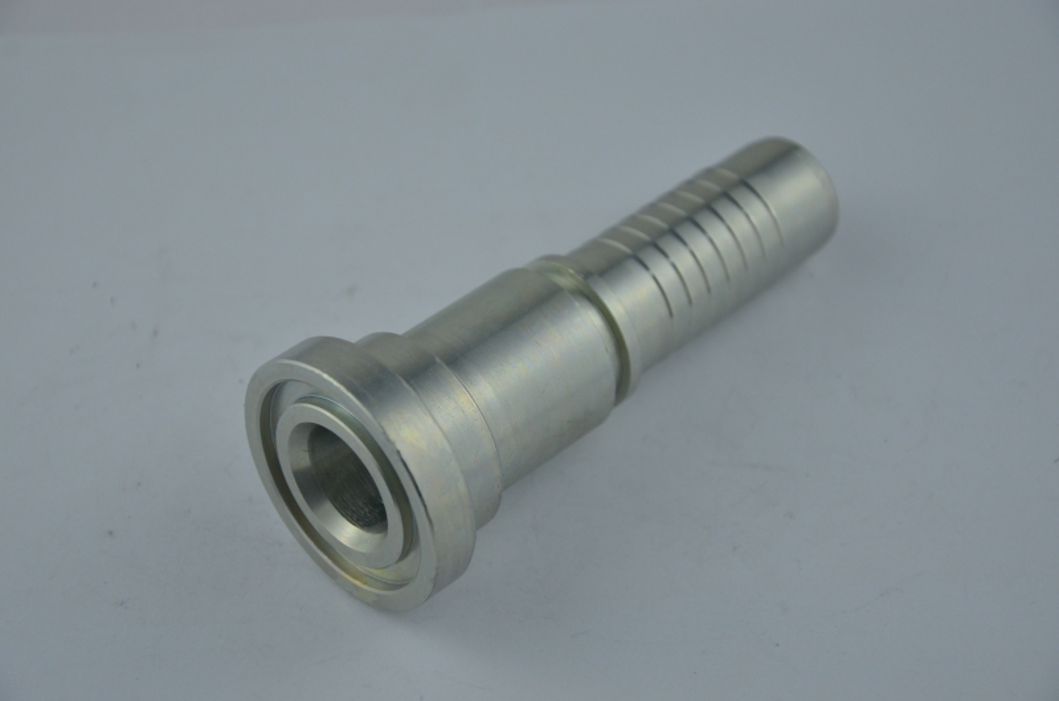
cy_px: 350
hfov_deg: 22.0
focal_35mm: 93
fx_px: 2729
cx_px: 530
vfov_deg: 14.6
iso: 1000
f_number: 5.3
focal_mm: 62
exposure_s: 1/1250
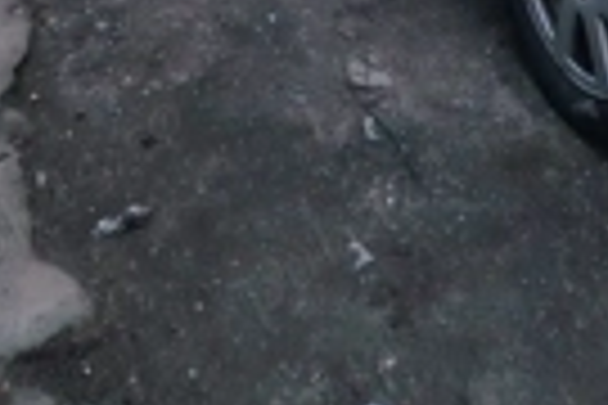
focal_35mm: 74
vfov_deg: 14.7
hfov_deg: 26.9
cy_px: -441
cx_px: 477
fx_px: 1250
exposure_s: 1/33.3
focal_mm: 5.25
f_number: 1.75
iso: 142
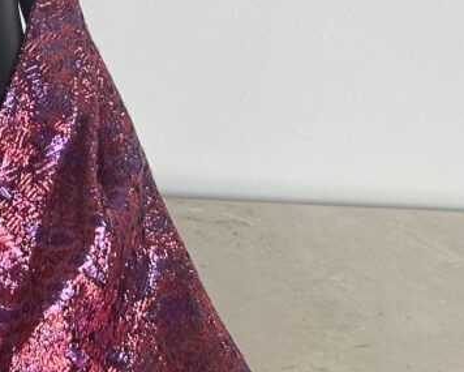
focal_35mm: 95
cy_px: -31
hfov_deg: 19.0
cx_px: -99
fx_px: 1305
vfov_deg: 15.8
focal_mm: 5.7
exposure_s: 1/121
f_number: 1.5
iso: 40
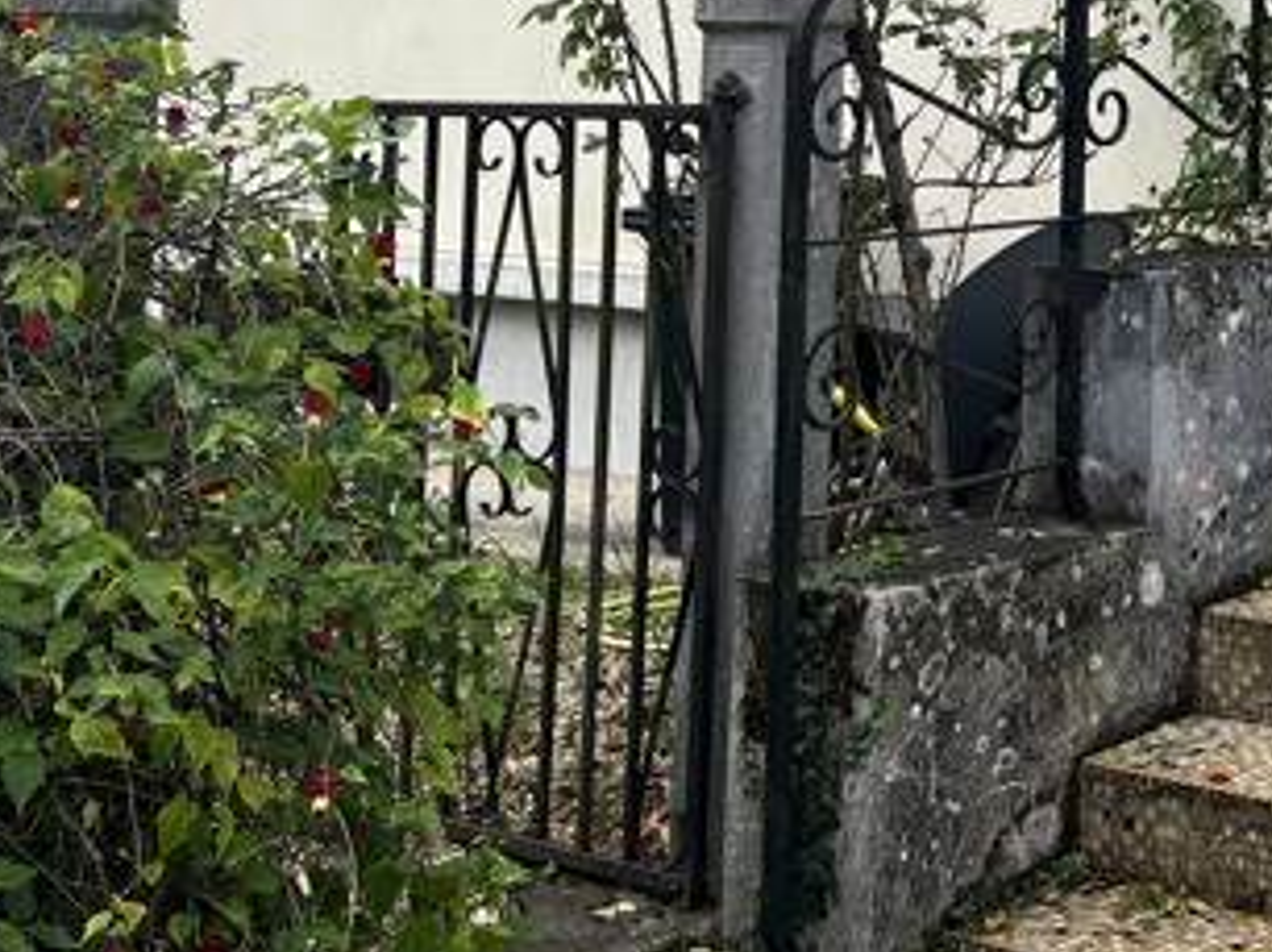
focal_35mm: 68
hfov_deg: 25.8
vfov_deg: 20.3
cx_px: 1501
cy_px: -183
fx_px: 2497
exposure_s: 1/1389
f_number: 1.6
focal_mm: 5.1
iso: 50
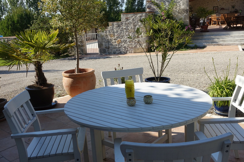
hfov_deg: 54.4
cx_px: 122
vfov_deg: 37.8
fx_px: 237
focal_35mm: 35
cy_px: 81
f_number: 5.6
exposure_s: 1/400
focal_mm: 12.99
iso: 125
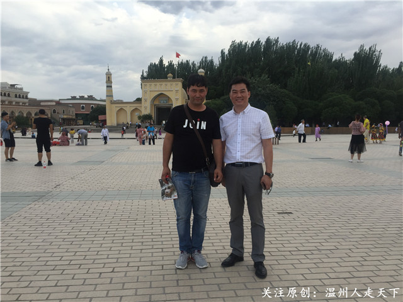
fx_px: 338
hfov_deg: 61.7
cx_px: 202
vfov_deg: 48.2
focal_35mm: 29
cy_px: 151
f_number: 2.2
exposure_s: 1/471
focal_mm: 4.15
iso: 32
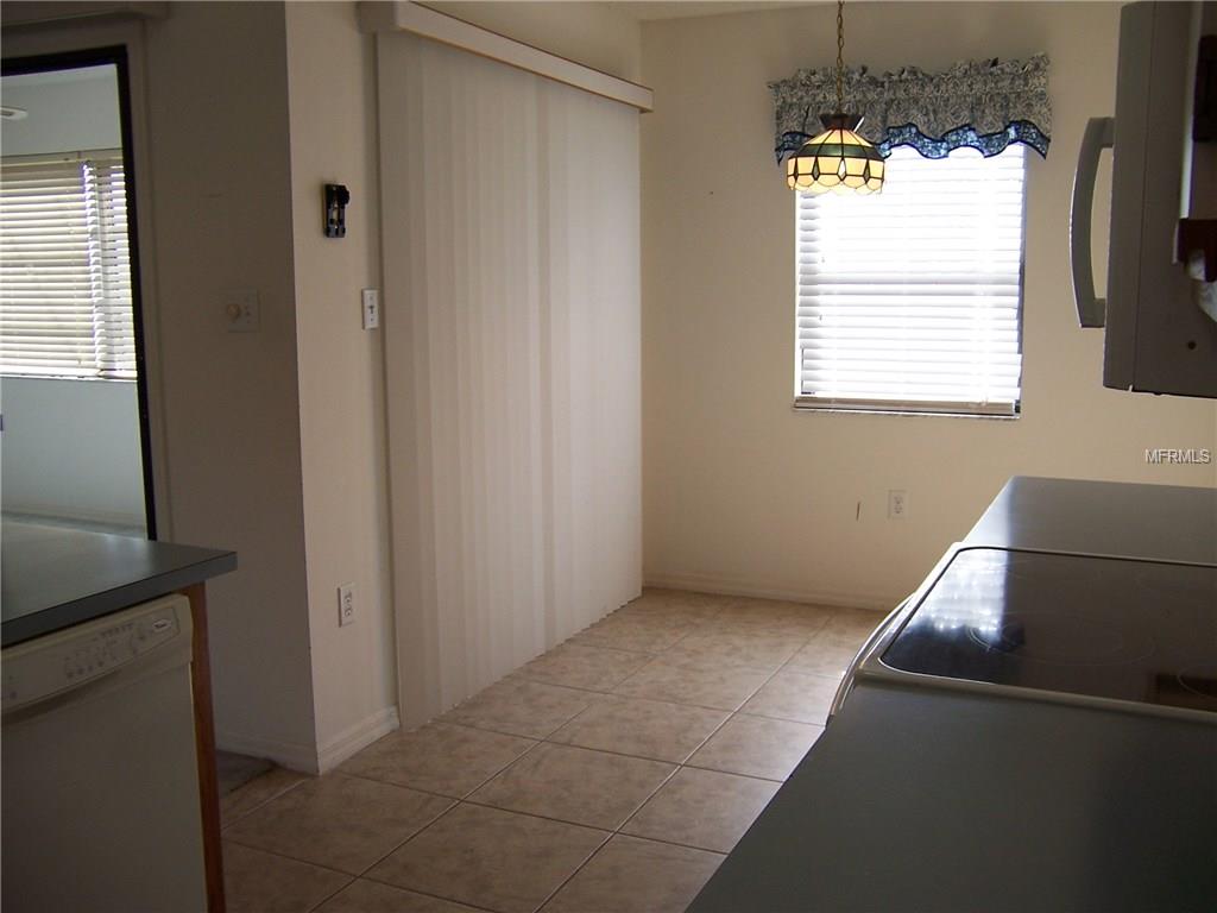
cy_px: 456
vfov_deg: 42.9
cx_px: 608
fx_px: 1160
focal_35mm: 33
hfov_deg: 55.4
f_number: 2.8
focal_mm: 5.5
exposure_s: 1/60
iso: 80
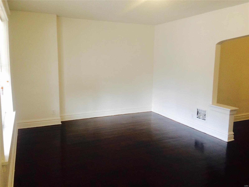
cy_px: 94
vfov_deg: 48.2
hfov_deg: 61.7
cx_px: 124
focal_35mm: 29
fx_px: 209
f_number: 2.2
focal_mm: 4.15
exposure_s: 1/30
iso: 100
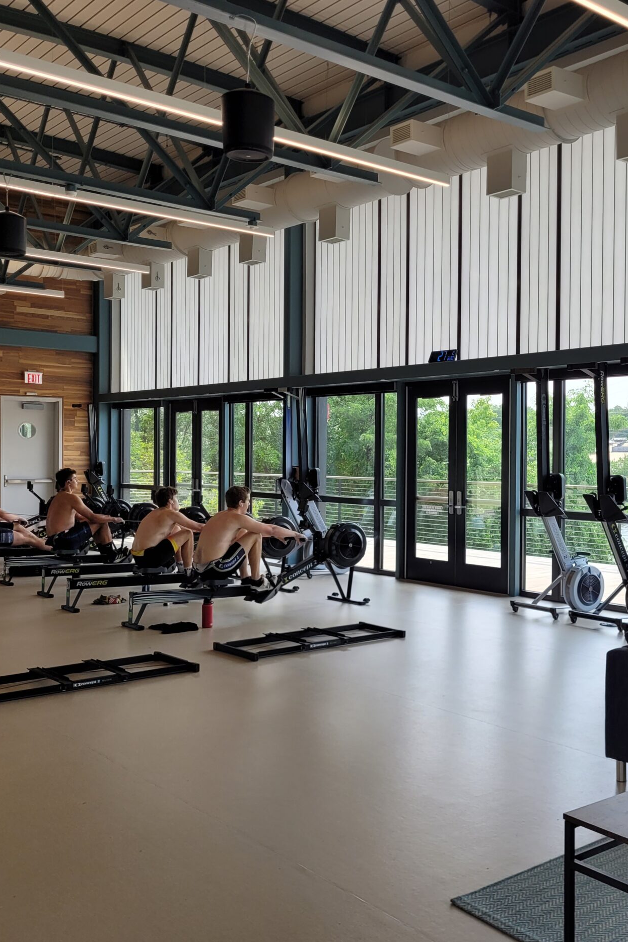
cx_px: 509
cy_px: 467
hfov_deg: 34.7
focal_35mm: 37
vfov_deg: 51.9
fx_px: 968
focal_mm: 5.4
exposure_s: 1/338
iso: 40
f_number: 1.8
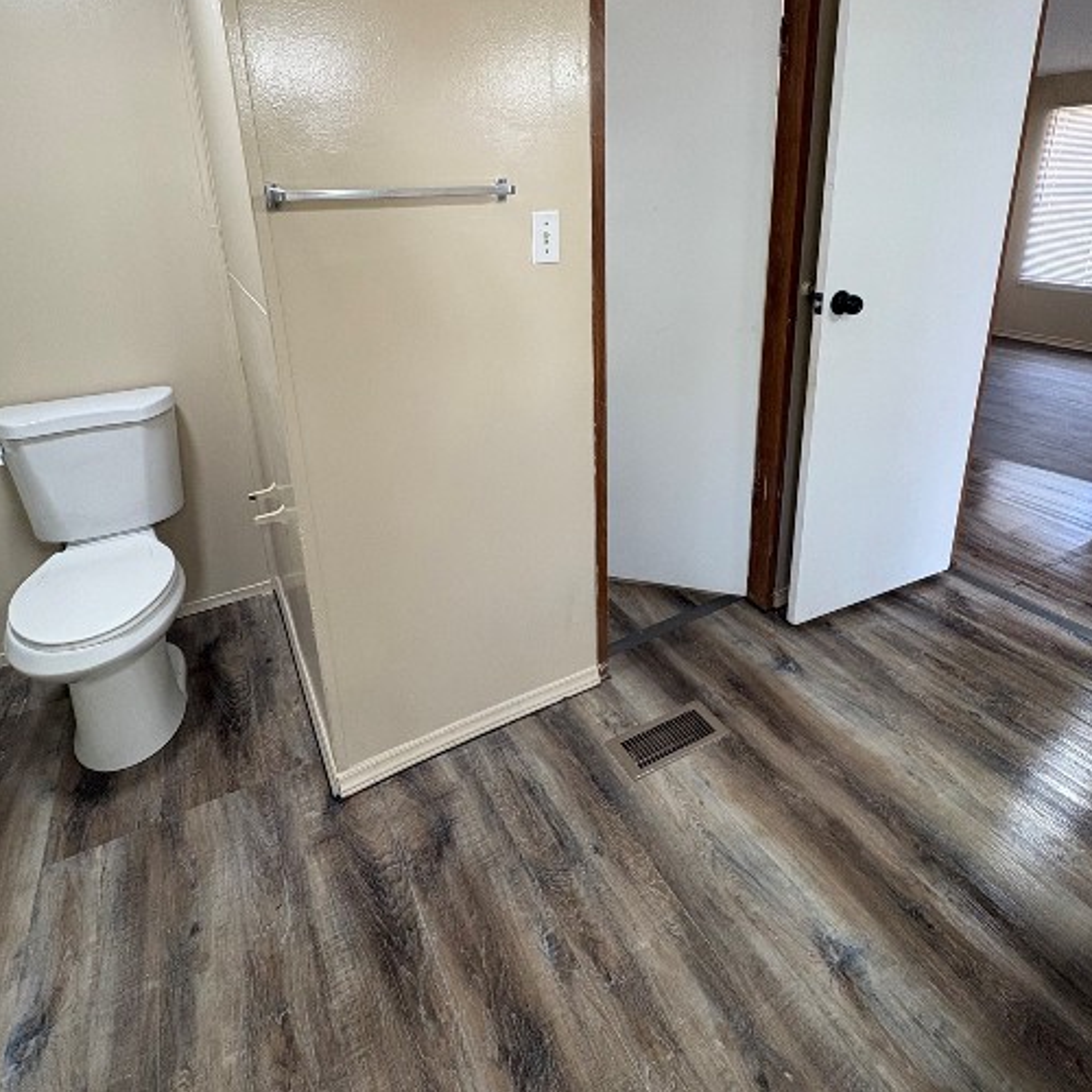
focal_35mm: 19
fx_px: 678
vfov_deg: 76.0
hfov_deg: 77.7
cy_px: 395
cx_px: 555
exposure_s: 1/120
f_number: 2.2
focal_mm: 2.22
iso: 200
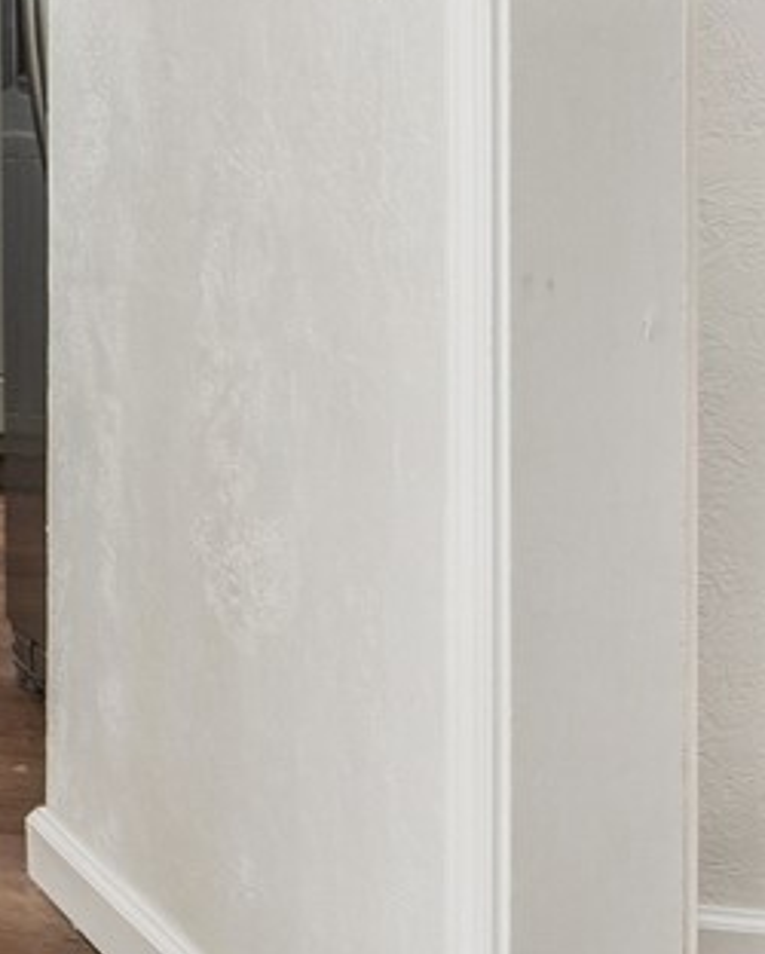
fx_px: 2940
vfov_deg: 17.3
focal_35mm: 104
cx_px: -2179
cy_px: -295
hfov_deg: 8.5
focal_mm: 17
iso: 640
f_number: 7.1
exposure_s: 1/50
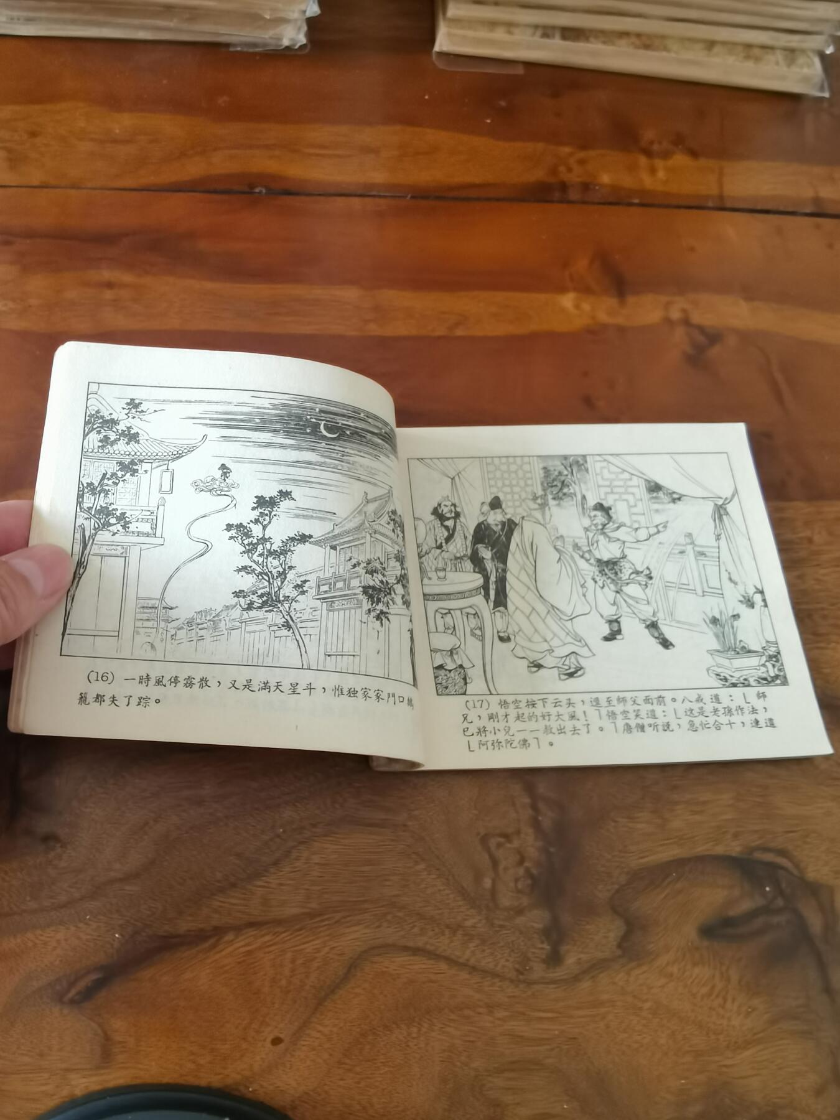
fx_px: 874
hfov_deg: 51.4
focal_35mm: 27
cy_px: 560
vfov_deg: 65.3
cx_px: 420
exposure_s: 1/25
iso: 400
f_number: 2.2
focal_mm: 2.26
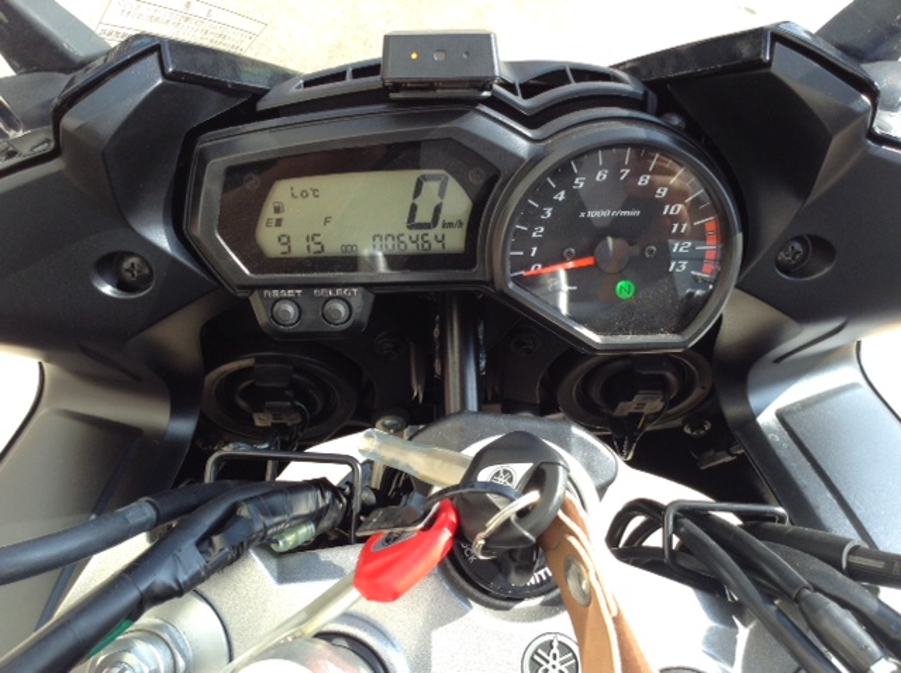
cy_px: 336
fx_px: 858
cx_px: 450
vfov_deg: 42.8
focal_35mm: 33
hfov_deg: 55.4
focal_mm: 3.3
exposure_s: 1/185
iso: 32
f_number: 2.4
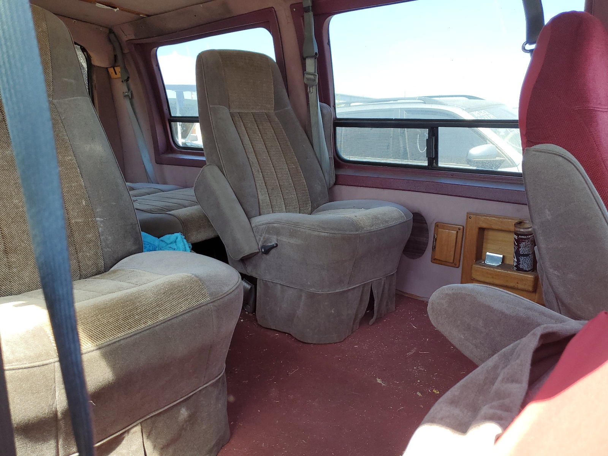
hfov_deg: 67.3
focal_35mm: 26
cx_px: 304
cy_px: 228
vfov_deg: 53.1
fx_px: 457
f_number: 1.5
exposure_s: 1/169
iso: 50
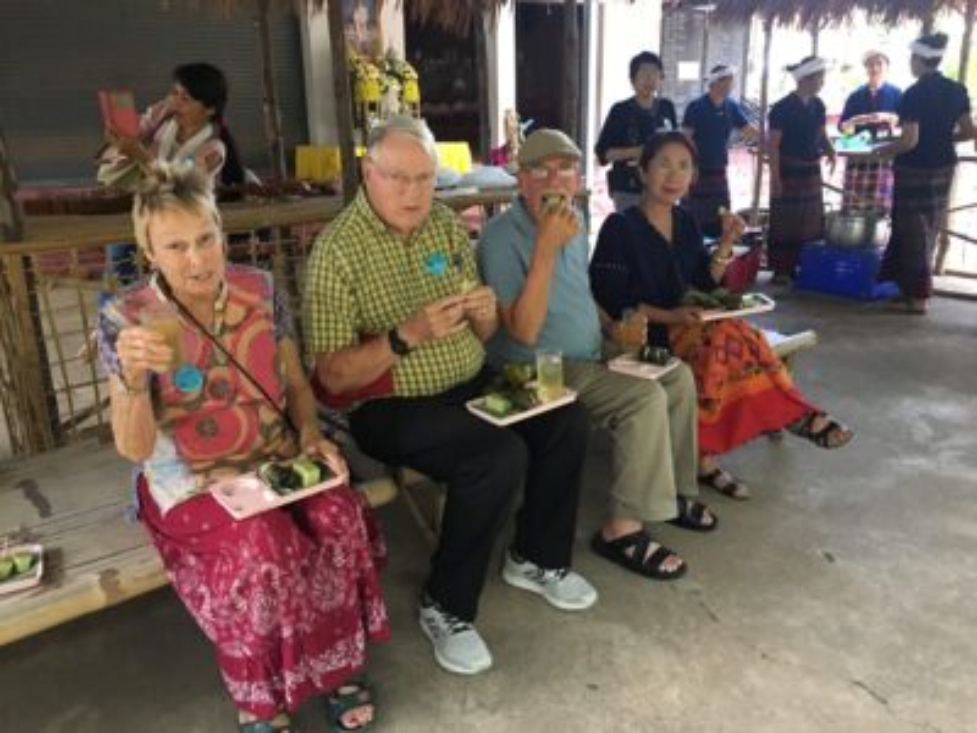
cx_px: 488
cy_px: 366
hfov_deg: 61.7
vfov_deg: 48.2
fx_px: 818
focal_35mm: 29
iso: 80
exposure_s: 1/10
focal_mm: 4.15
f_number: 2.2
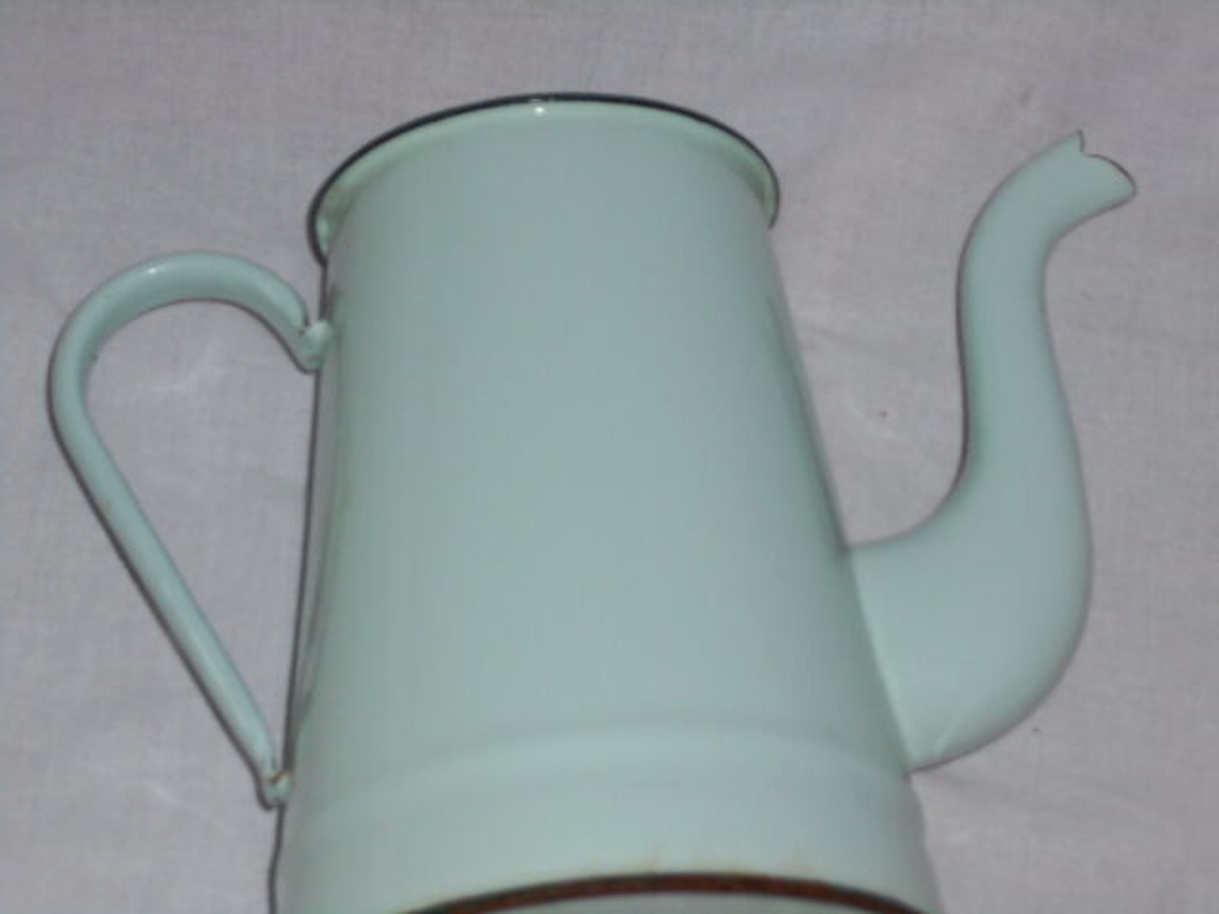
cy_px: 457
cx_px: 610
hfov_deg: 17.4
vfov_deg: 13.1
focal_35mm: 113
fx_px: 3979
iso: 200
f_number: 6
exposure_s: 1/60
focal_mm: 20.1
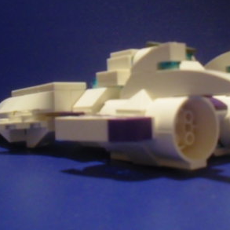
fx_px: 406
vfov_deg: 31.6
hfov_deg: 30.9
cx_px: 181
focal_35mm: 54
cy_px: 104
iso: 400
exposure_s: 1/2.5
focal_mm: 4.65
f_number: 2.6
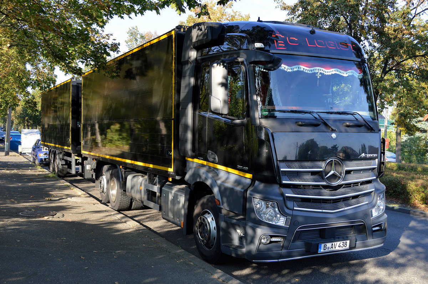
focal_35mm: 39
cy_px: 142
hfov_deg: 49.6
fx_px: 463
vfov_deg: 34.1
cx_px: 214
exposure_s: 1/125
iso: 180
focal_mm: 26
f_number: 5.6
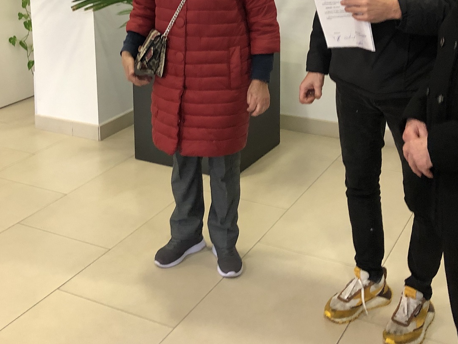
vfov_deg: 26.9
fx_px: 701
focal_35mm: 53
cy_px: 56
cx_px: 187
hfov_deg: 36.1
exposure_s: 1/15
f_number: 1.8
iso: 50
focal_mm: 3.99
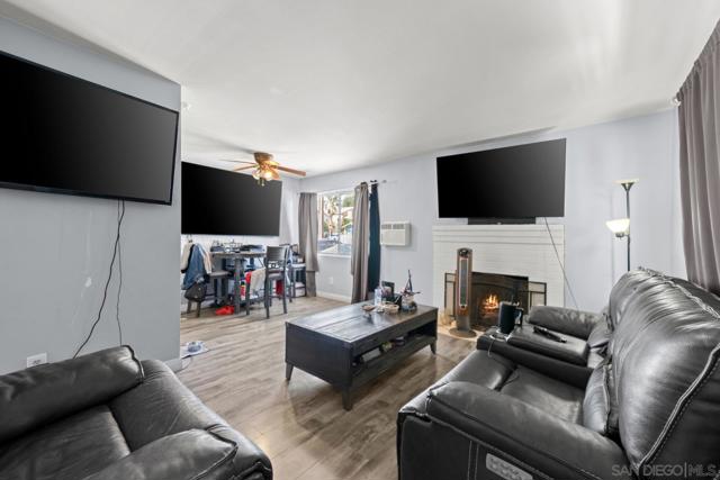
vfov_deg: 81.2
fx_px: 280
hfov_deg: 104.2
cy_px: 240
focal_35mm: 14
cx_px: 360
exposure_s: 2
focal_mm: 14
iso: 250
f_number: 6.3
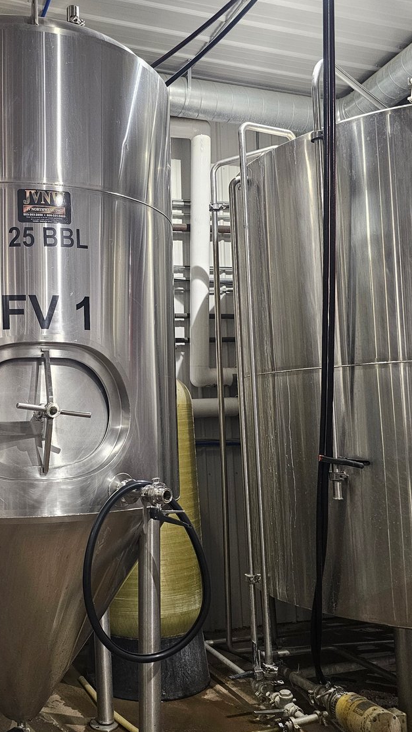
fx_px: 660
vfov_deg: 58.0
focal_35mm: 34
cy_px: 371
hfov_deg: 33.5
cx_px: 73
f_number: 1.7
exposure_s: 1/40
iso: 640
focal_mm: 6.3
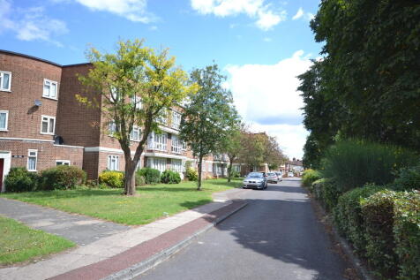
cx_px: 210
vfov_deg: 53.1
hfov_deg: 73.8
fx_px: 280
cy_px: 140
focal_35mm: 24
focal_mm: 16
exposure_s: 1/160
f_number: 6.3
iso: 100
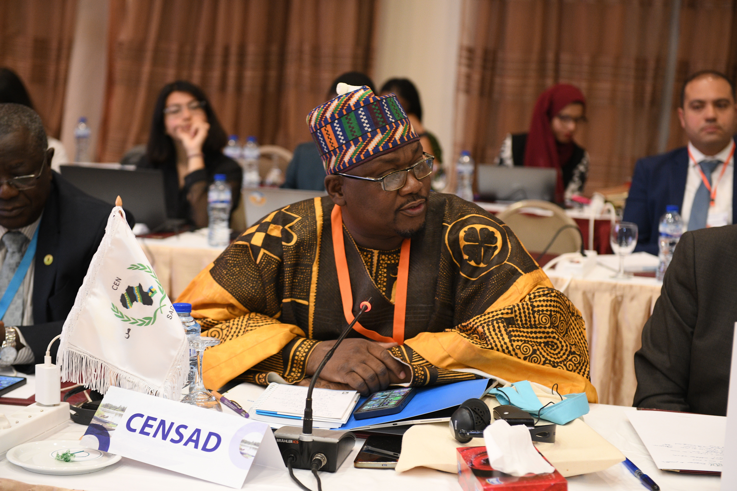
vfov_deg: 19.5
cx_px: 368
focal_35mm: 70
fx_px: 1433
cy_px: 246
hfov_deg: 28.8
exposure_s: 1/125
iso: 2000
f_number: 4
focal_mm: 70
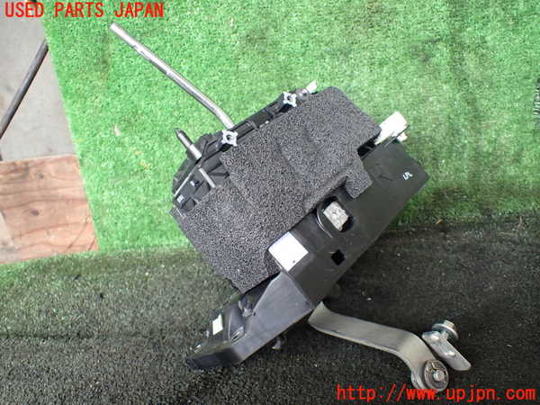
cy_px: 202
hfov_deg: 60.0
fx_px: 468
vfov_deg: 46.8
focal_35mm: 30
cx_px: 270
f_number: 2.3
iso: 400
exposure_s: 1/125
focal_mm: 5.4
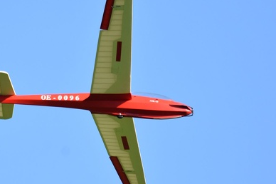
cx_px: 62
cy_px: 116
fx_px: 14087
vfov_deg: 0.7
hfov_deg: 1.1
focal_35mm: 1839
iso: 450
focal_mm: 600
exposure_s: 1/1000
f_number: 8
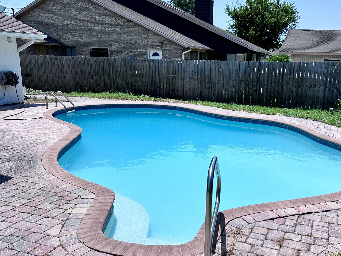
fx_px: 355
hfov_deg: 51.0
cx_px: 207
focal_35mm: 36
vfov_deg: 39.5
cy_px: 148
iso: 80
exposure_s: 1/8197
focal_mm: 6.86
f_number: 1.78
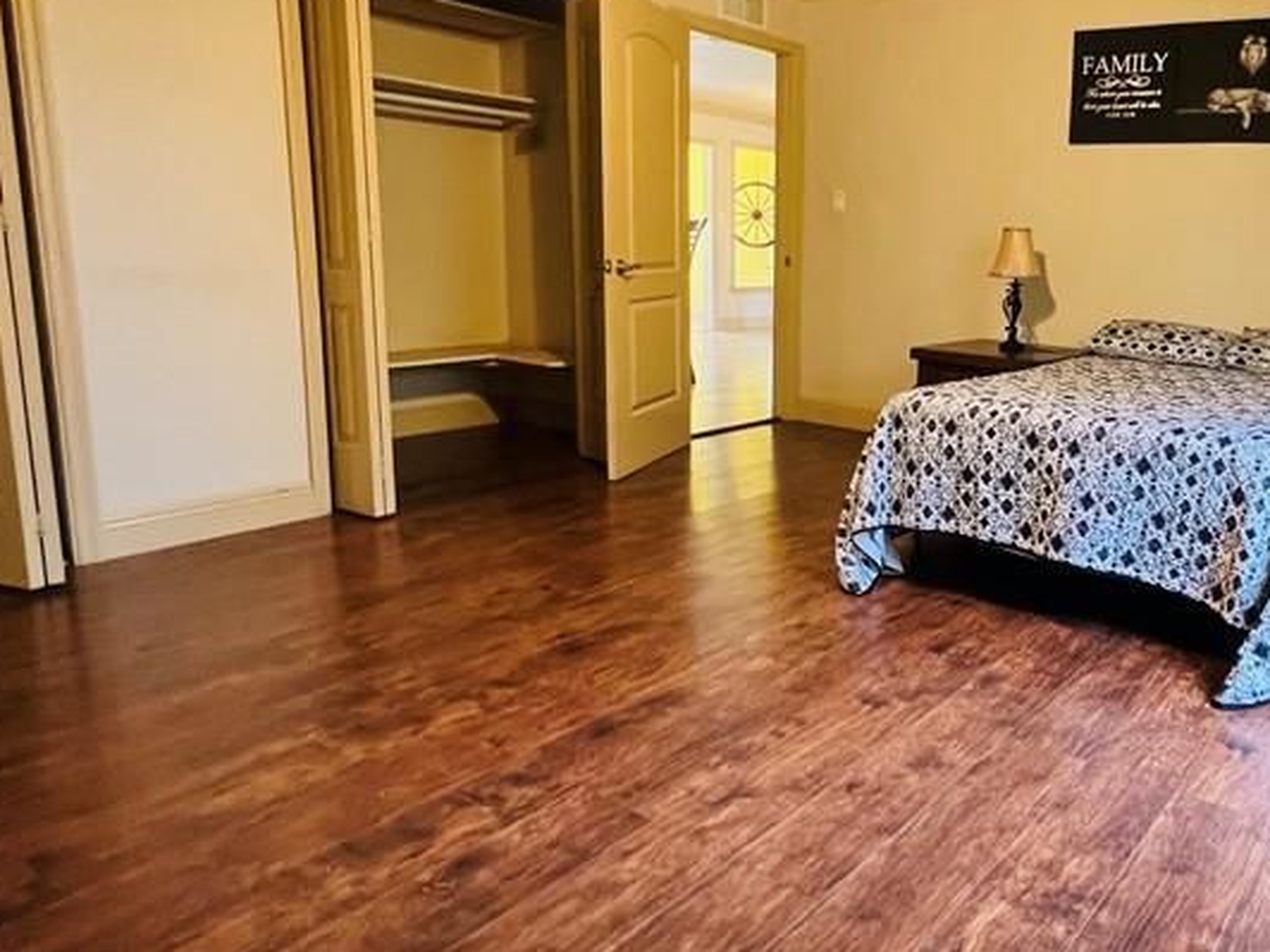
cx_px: 976
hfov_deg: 64.5
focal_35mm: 25
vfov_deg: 54.6
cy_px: 403
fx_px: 917
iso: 320
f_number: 1.8
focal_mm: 1.57
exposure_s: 1/60
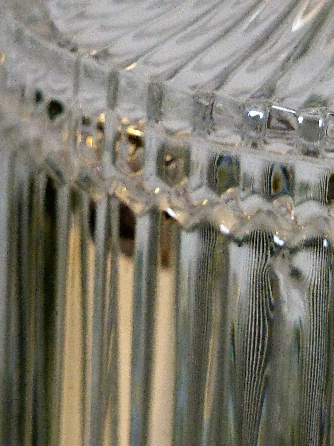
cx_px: 266
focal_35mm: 832
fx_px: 10703
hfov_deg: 1.8
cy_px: 80
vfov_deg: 2.4
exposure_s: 1/100
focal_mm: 75.6
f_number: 2.8
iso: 400
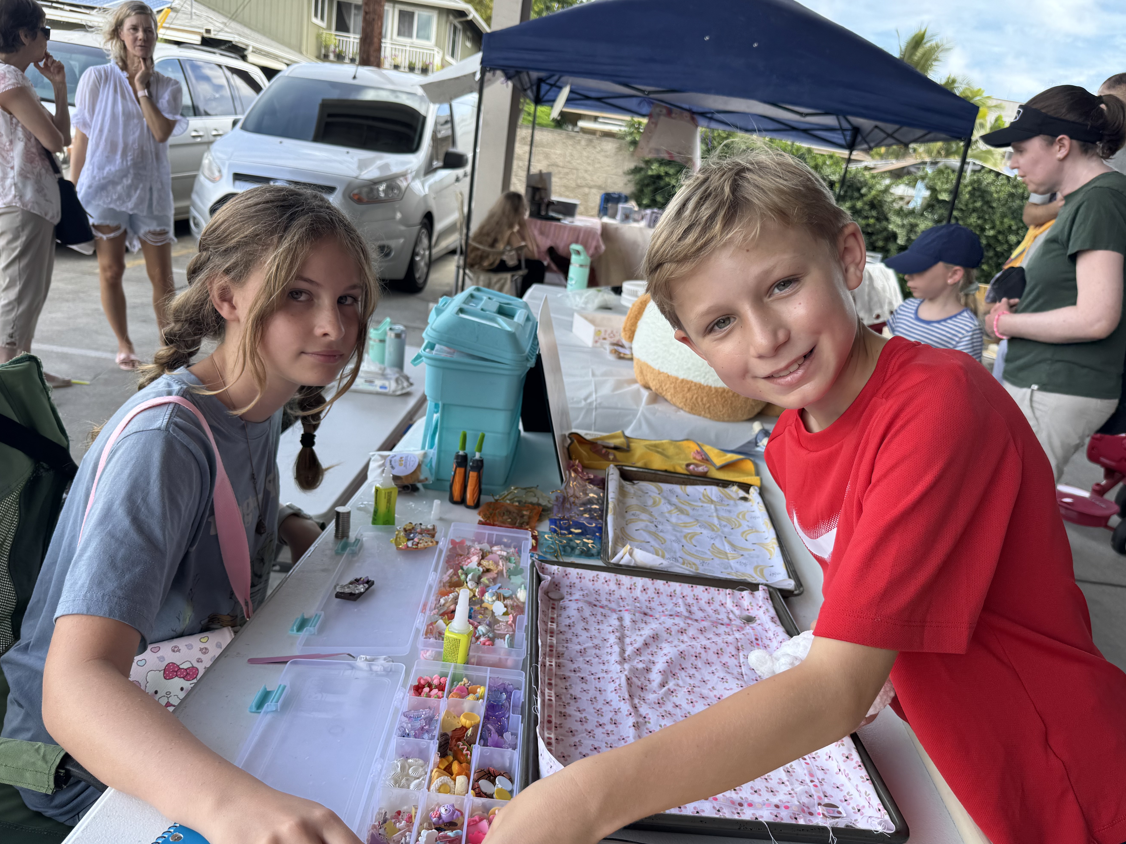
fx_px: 846
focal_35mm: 26
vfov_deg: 53.0
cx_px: 584
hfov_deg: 67.3
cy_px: 446
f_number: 1.78
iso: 80
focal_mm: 6.76
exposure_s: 1/633
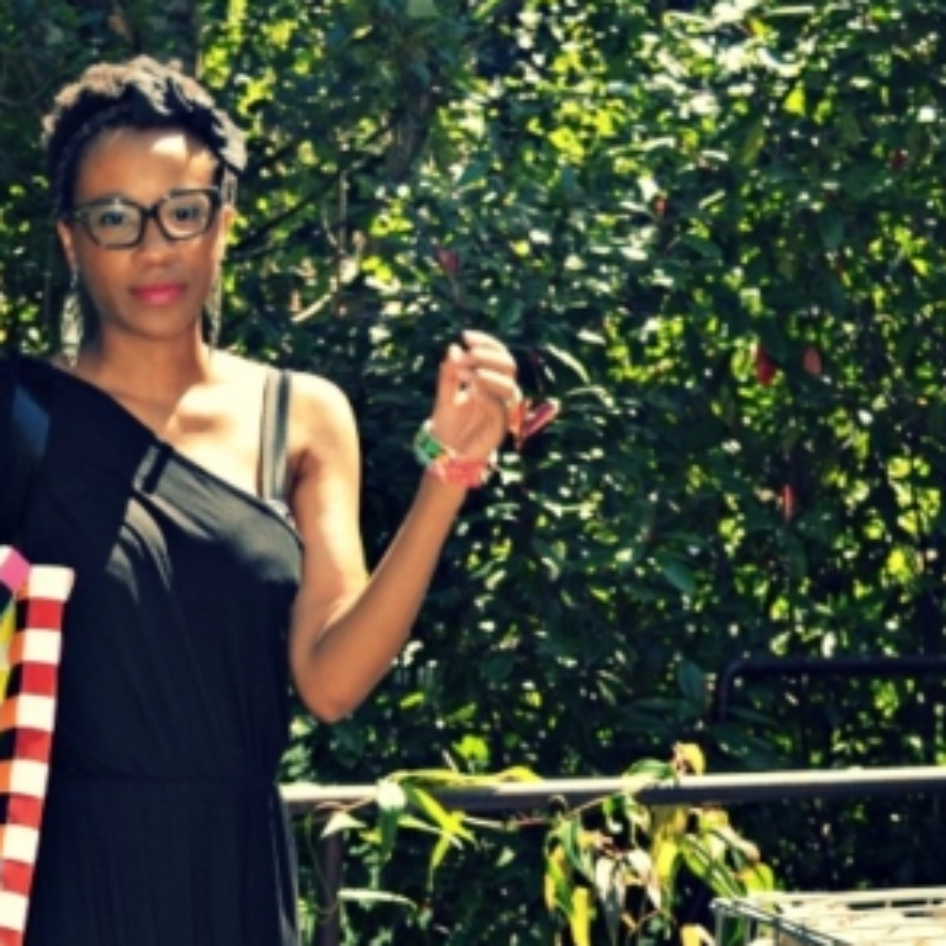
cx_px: 159
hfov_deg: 19.1
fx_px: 2783
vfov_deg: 18.8
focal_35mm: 90
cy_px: 949
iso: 100
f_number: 4.2
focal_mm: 26
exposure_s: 1/200
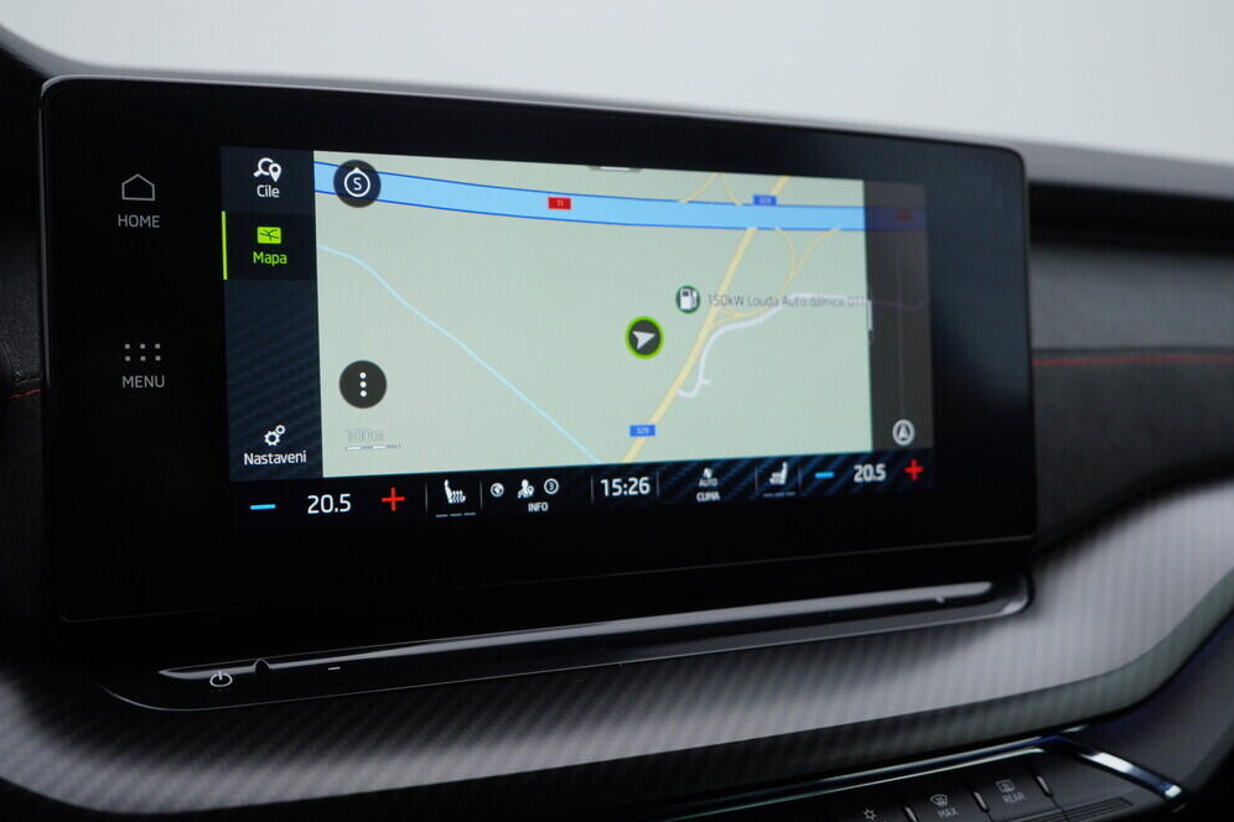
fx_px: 1268
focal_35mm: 37
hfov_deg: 51.9
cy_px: 404
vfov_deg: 35.9
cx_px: 606
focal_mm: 24
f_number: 4
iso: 125
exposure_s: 1/80
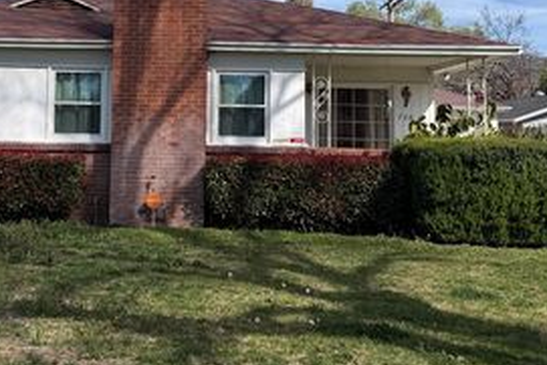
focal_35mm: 46
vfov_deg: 28.7
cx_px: 172
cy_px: 82
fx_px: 699
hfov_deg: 42.0
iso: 80
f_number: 1.78
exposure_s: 1/3953
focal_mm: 6.76
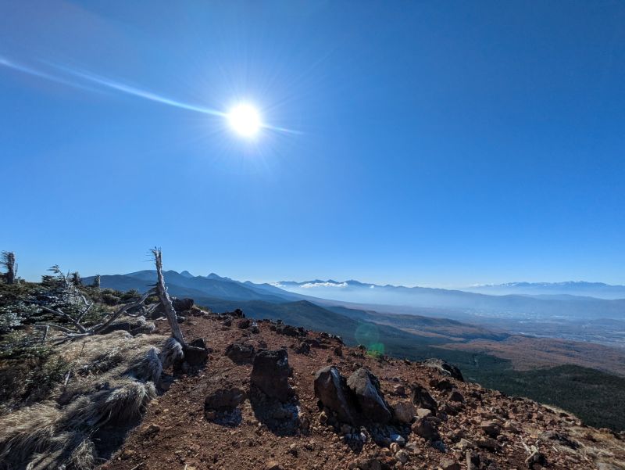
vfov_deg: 85.7
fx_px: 253
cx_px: 312
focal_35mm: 14
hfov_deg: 102.0
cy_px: 235
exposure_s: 1/4367
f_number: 2.2
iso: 53
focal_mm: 1.83
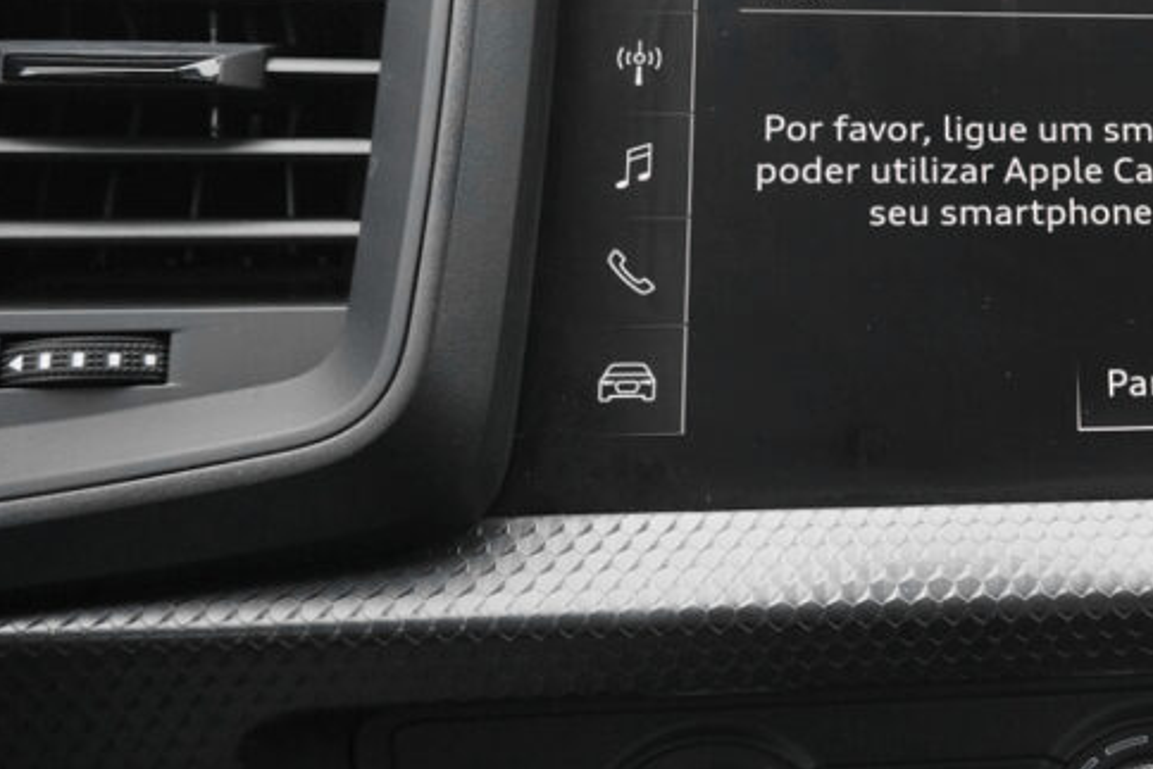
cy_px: 232
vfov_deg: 24.5
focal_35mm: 55
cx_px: 1191
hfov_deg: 32.8
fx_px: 1762
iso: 2000
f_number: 7.1
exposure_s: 1/80
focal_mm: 17
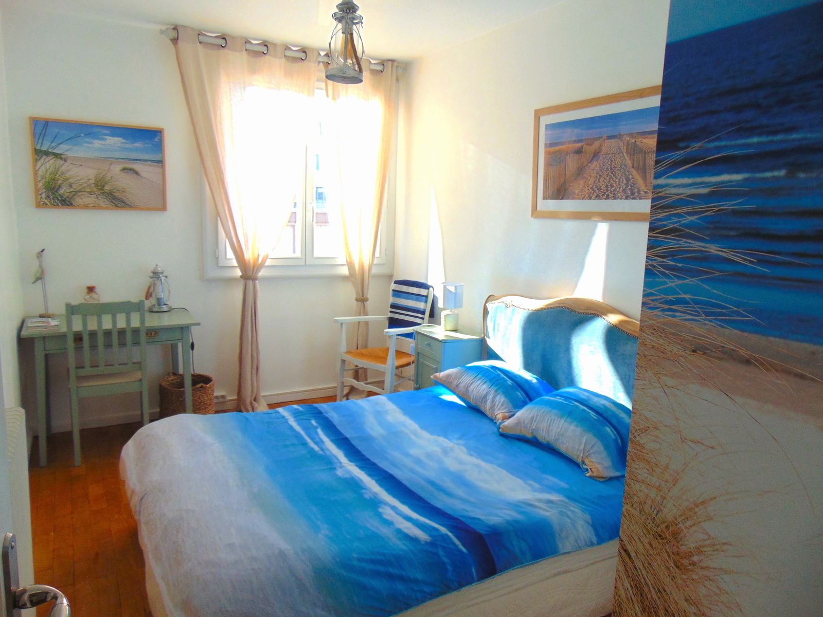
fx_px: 594
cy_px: 308
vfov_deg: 54.9
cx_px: 412
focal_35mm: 25
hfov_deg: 69.4
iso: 80
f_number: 3
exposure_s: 1/160
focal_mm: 4.5
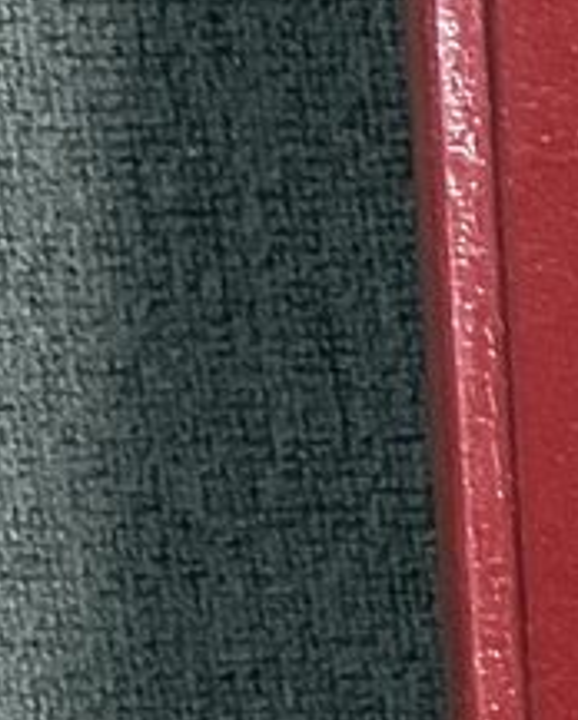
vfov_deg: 9.8
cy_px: 416
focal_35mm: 197
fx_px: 4207
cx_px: 2470
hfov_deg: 6.2
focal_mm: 3
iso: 200
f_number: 1.8
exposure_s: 1/40
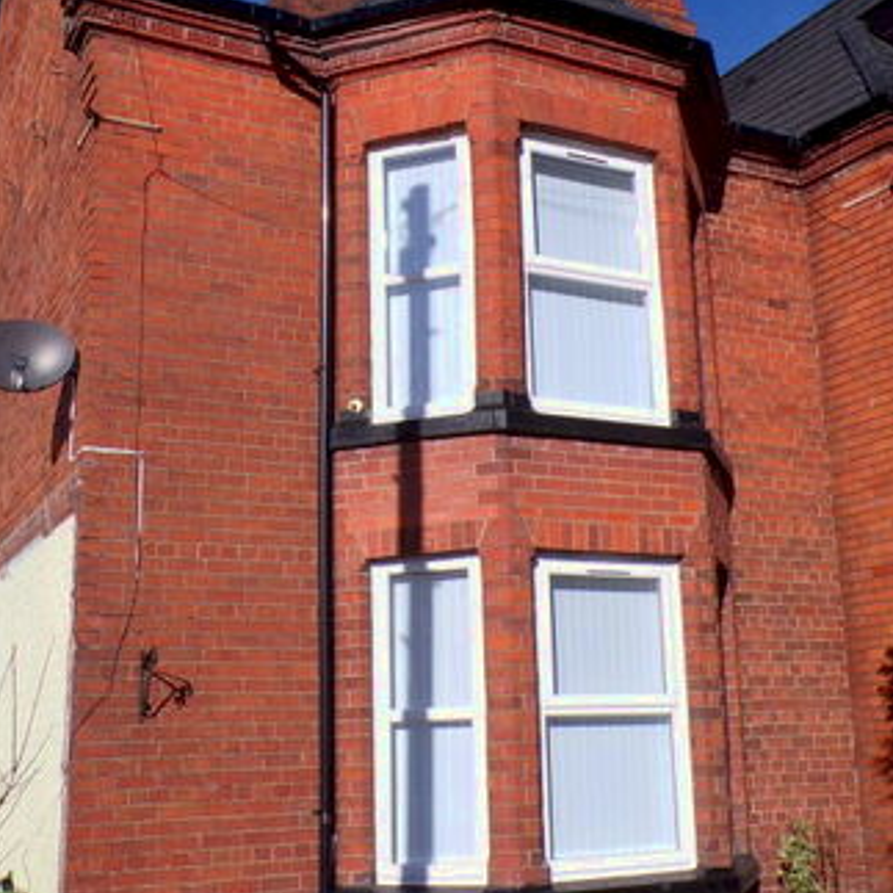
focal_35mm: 46
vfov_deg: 36.8
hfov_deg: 36.7
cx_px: 514
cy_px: 446
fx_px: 1343
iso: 80
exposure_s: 1/450
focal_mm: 4.3
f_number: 5.8
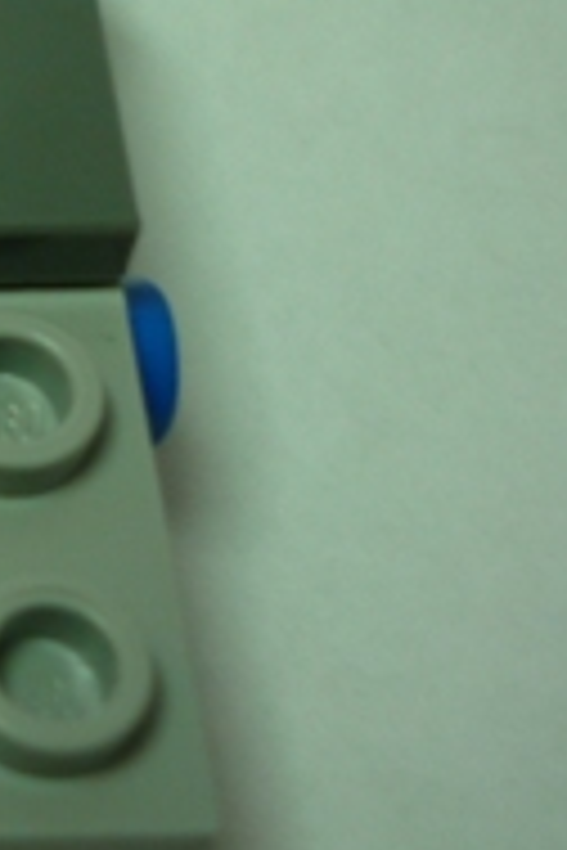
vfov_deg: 17.4
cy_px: 112
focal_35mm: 116
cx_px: -738
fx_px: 2740
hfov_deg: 10.4
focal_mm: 5.5
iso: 80
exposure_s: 1/60
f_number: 2.8
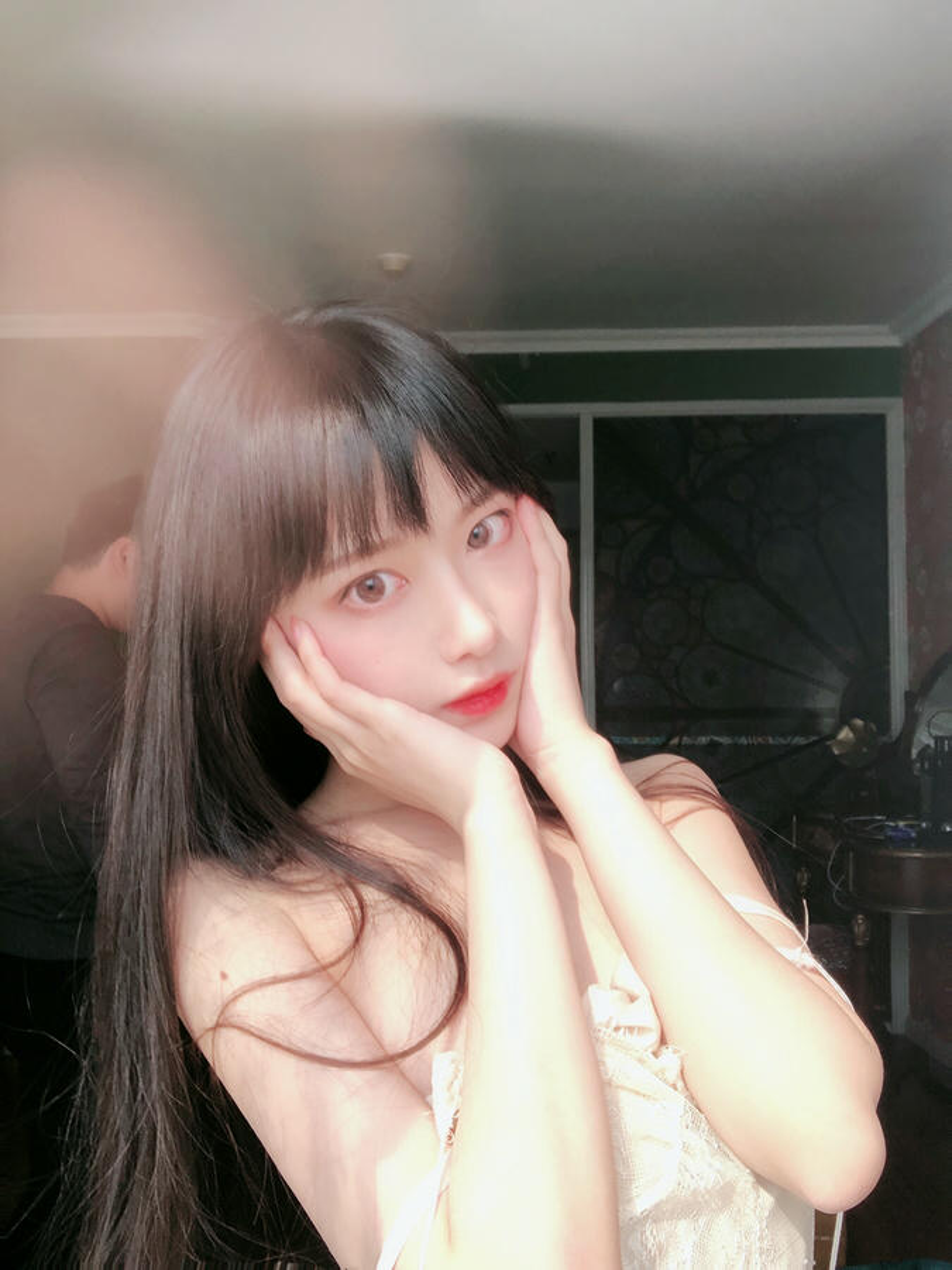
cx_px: 476
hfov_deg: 44.2
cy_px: 635
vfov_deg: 56.8
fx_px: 1173
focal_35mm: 32
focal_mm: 2.87
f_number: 2.2
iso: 20
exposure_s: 1/132
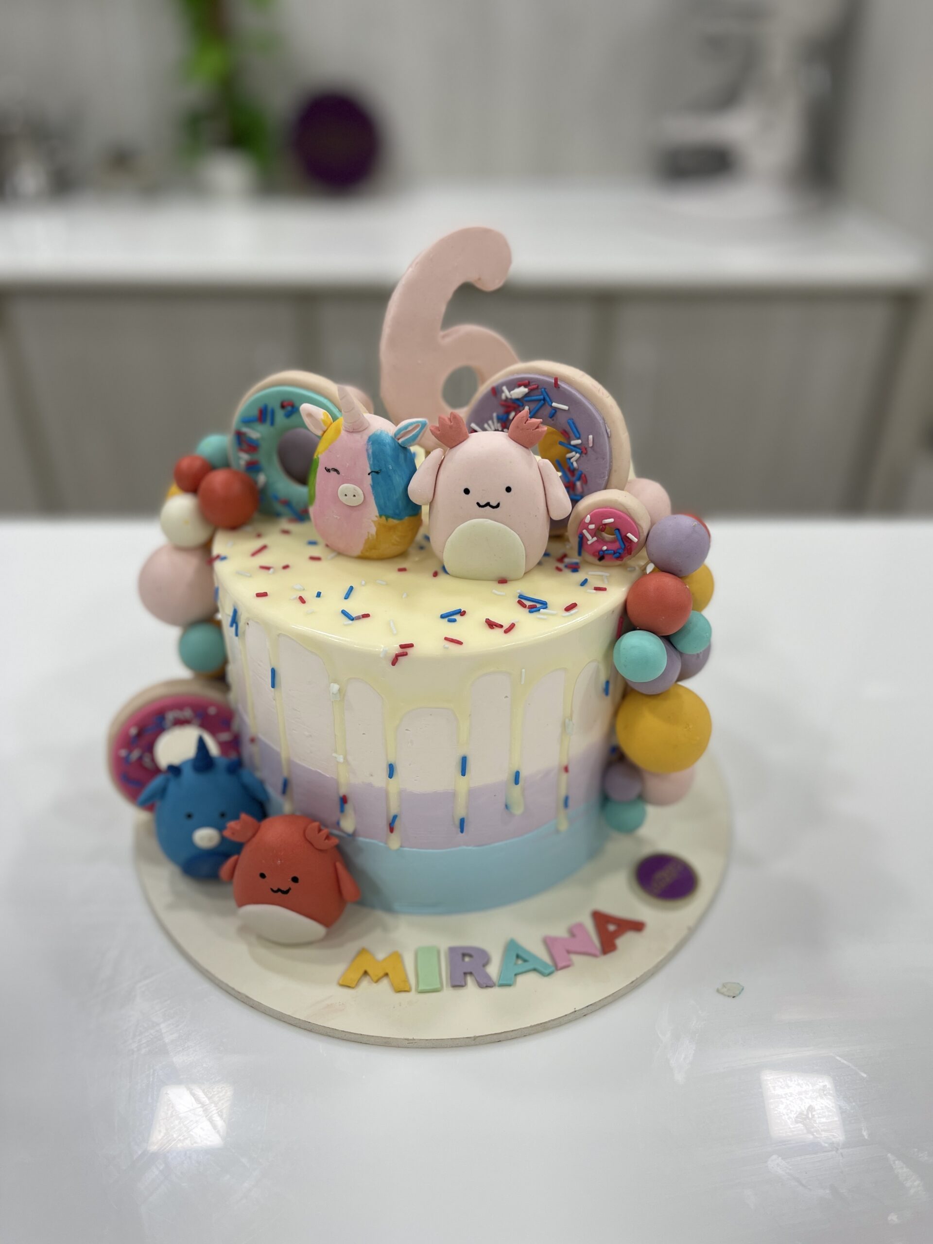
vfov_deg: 67.3
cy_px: 622
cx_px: 466
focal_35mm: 26
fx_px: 934
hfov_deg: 53.1
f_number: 1.6
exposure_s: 1/121
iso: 50
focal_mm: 5.1
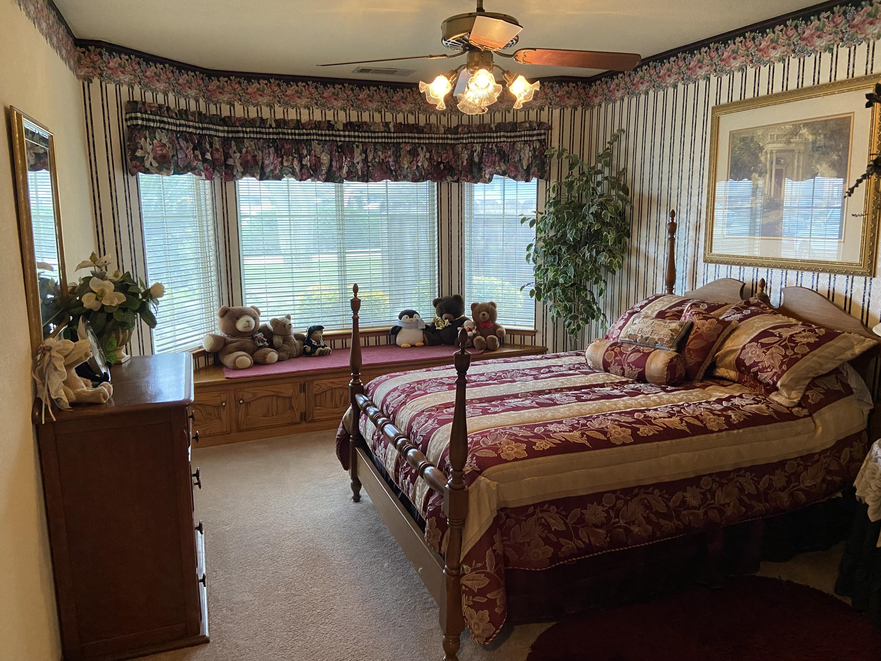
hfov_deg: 67.3
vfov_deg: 53.1
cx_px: 440
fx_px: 662
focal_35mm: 26
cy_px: 330
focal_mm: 4.25
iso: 400
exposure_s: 1/60
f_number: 1.8
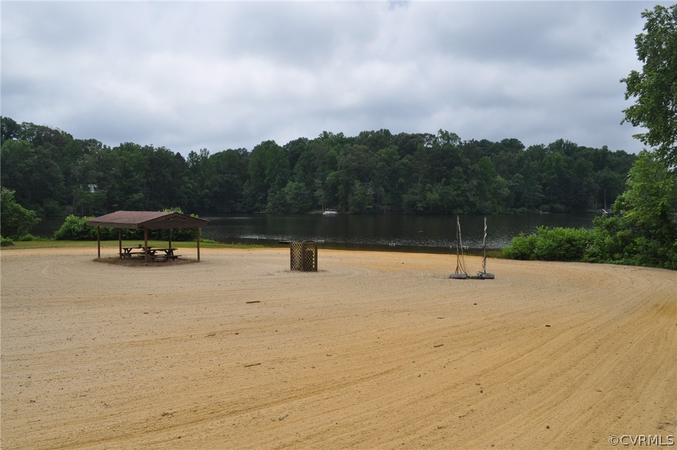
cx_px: 338
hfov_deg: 67.5
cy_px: 225
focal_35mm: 27
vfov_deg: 47.8
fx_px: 507
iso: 200
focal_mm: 18
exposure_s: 1/200
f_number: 16
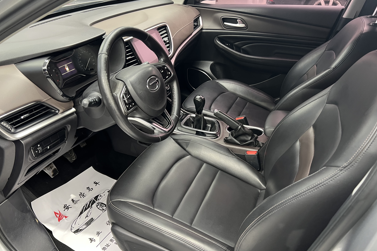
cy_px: 129
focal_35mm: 28
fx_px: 293
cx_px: 186
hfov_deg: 65.5
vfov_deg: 46.4
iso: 160
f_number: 1.5
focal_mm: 5.7
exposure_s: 1/50
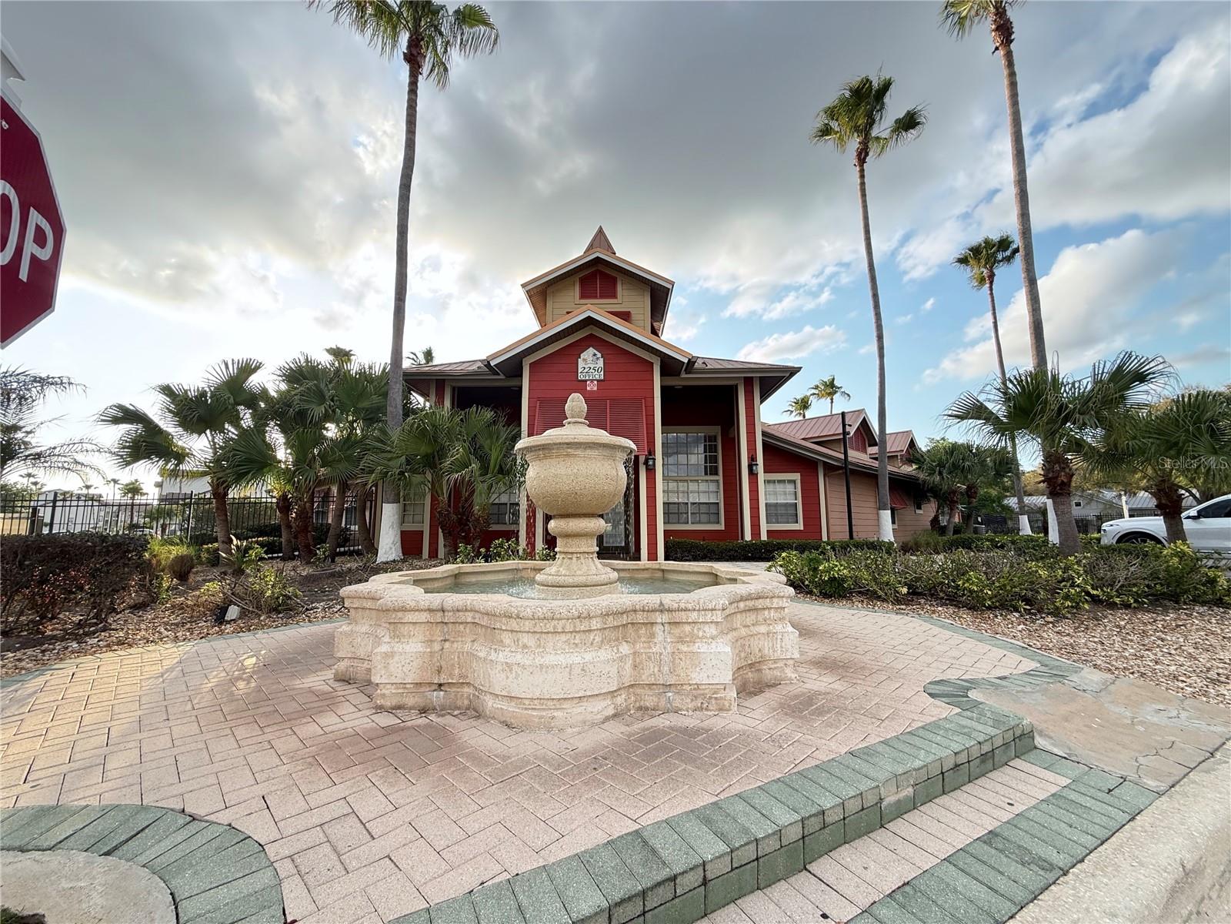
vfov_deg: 85.7
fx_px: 498
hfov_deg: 102.1
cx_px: 616
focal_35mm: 14
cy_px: 462
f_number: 2.2
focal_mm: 2.22
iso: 50
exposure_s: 1/145
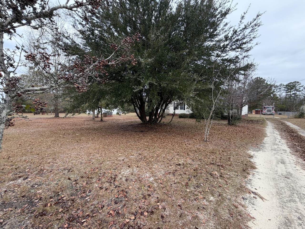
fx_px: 123
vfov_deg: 85.7
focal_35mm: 14
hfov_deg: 102.1
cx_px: 152
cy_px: 114
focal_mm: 2.22
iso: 40
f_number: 2.2
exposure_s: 1/172
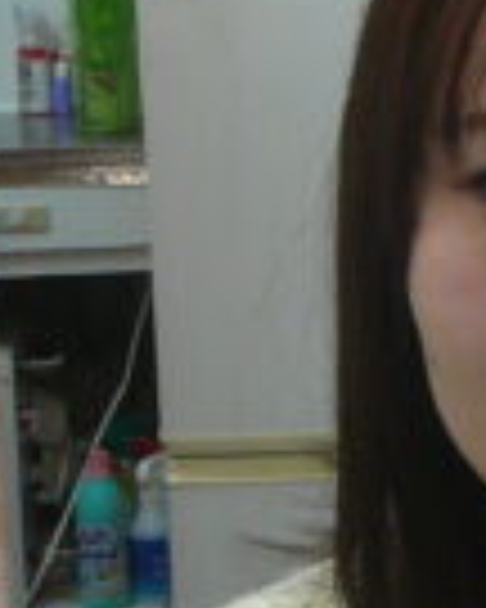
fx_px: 2427
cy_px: 257
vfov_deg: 14.3
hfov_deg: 11.1
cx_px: 668
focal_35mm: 135
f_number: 2.8
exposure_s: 1/30
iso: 125
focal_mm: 5.2
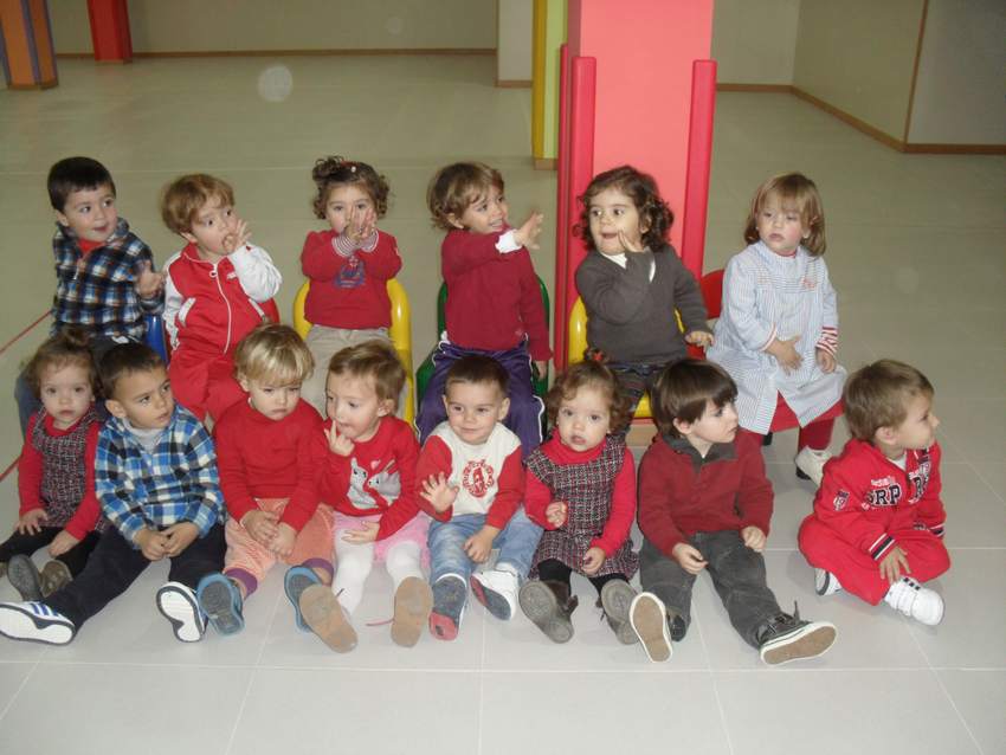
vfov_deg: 40.7
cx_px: 503
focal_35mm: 35
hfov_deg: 52.6
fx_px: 1017
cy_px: 378
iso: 200
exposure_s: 1/45
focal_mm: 6.3
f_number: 3.2
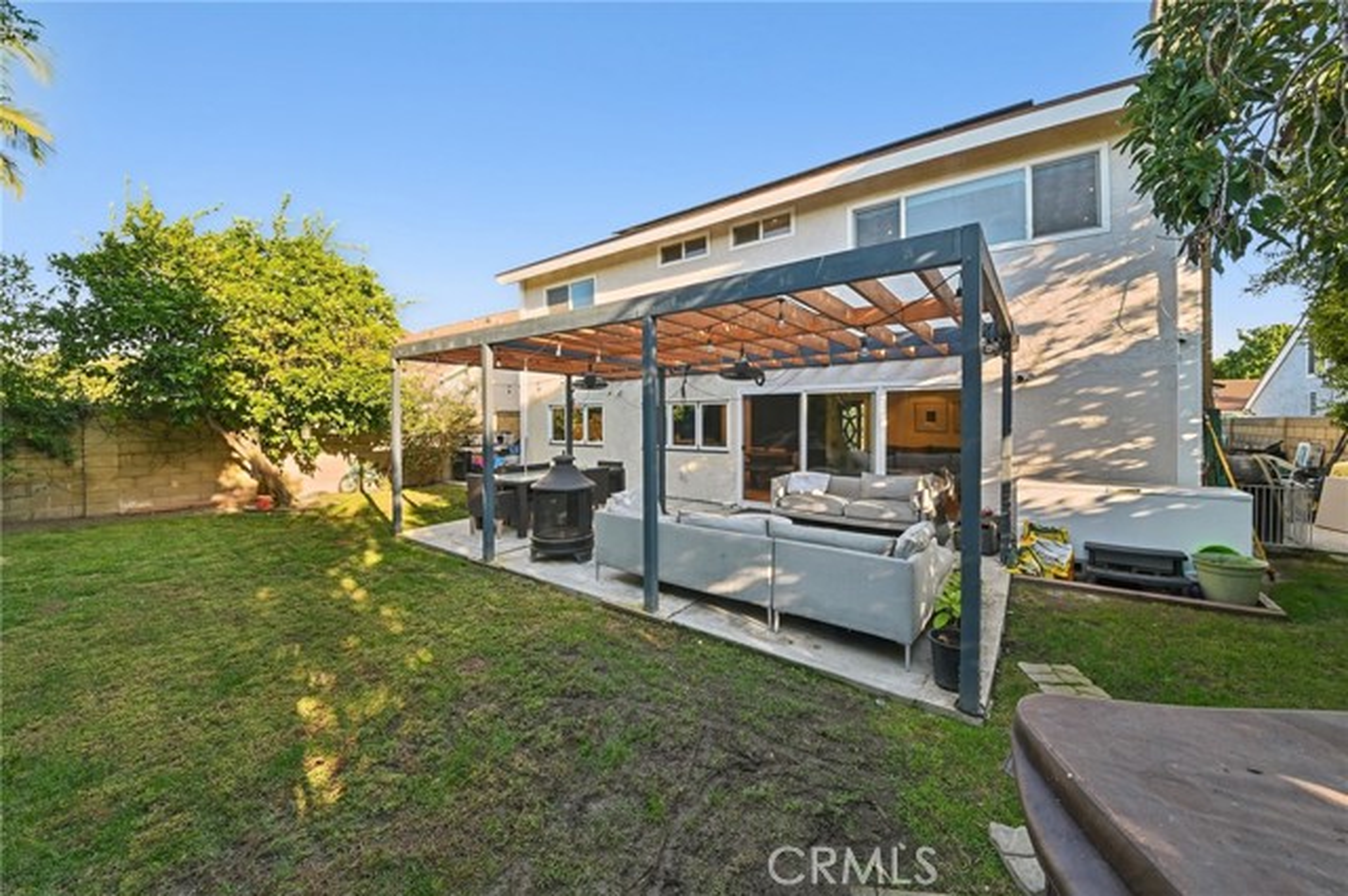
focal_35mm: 12
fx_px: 449
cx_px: 674
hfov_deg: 112.7
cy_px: 448
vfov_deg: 89.8
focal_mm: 12
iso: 320
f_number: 22
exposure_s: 1/6
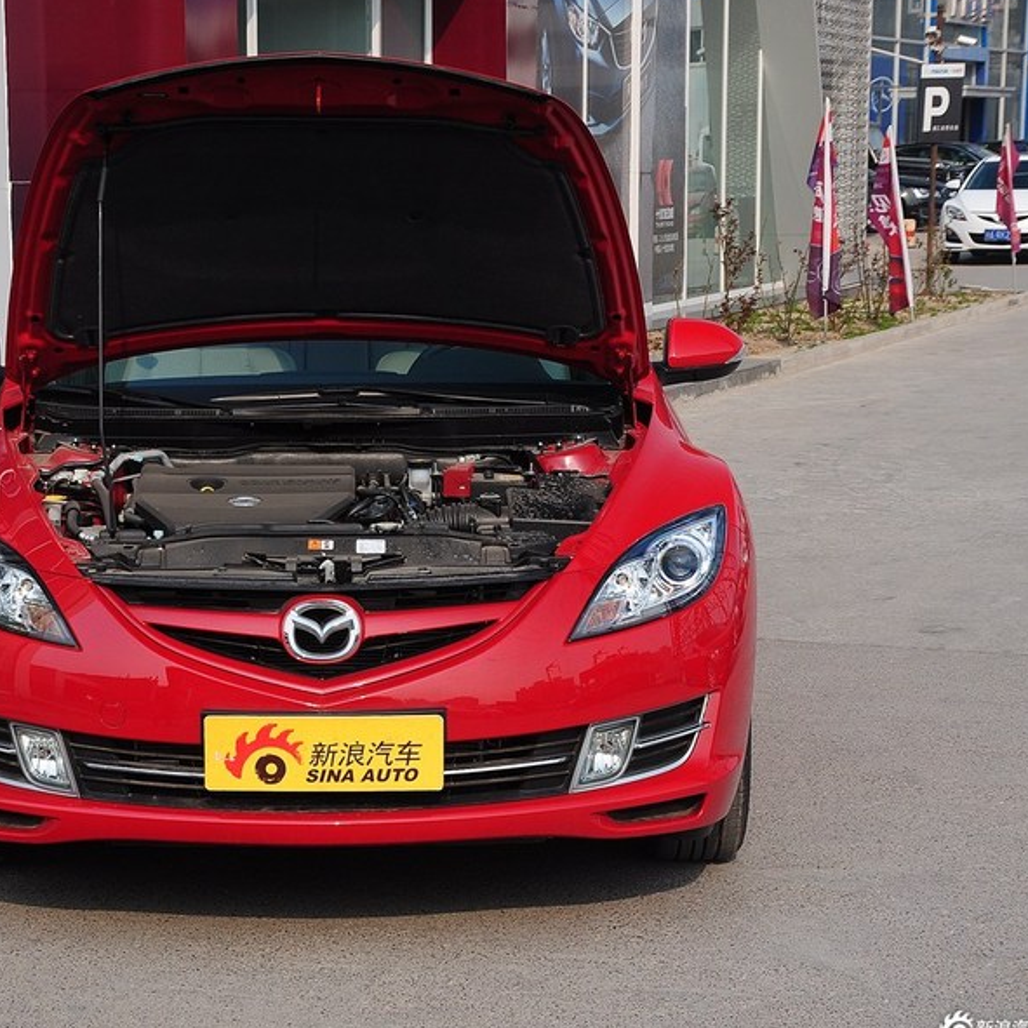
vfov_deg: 21.1
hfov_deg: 21.1
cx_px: 344
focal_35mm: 82
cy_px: 500
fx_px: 2755
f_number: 7.1
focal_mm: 40
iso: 250
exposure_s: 1/200
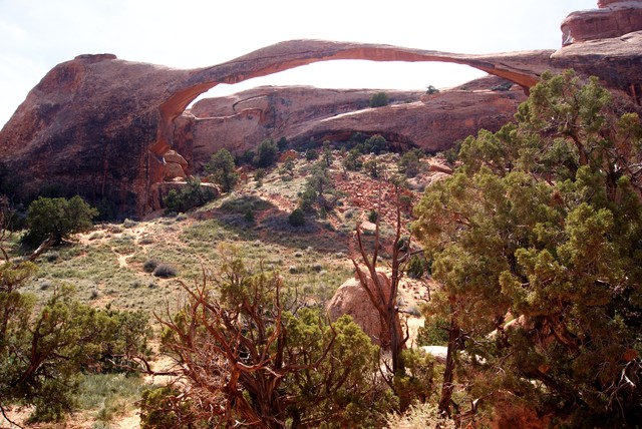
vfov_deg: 48.0
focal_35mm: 27
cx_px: 321
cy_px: 214
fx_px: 482
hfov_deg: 67.3
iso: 100
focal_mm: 18
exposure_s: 1/160
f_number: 9
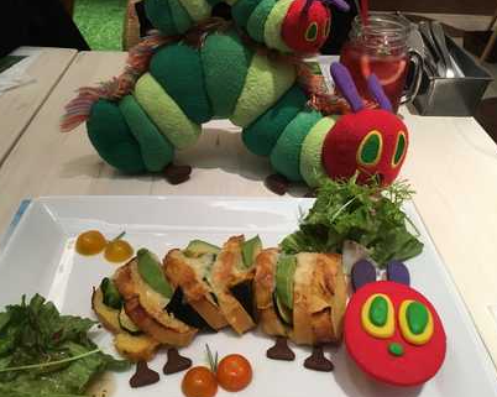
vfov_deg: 47.1
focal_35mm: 31
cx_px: 232
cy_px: 200
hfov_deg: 57.2
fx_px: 456
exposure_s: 1/33
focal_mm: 4.15
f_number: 2.2
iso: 50
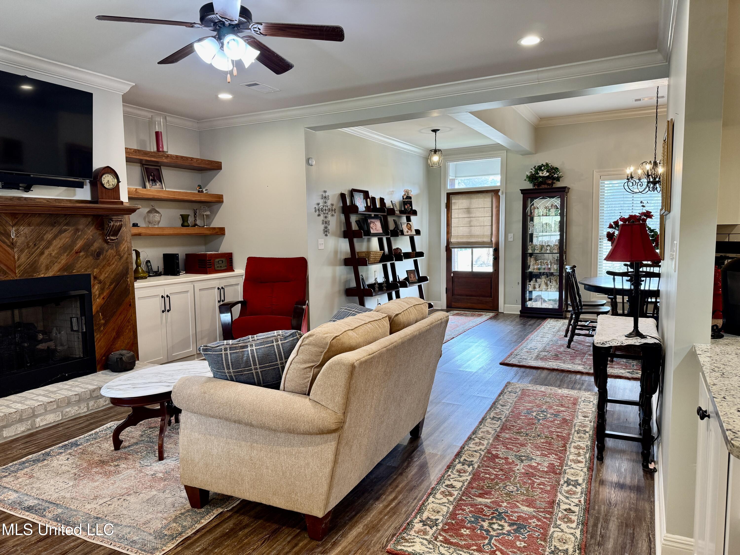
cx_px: 370
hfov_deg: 71.6
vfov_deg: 56.8
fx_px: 513
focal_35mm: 24
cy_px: 278
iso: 160
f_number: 1.78
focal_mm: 6.76
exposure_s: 1/60
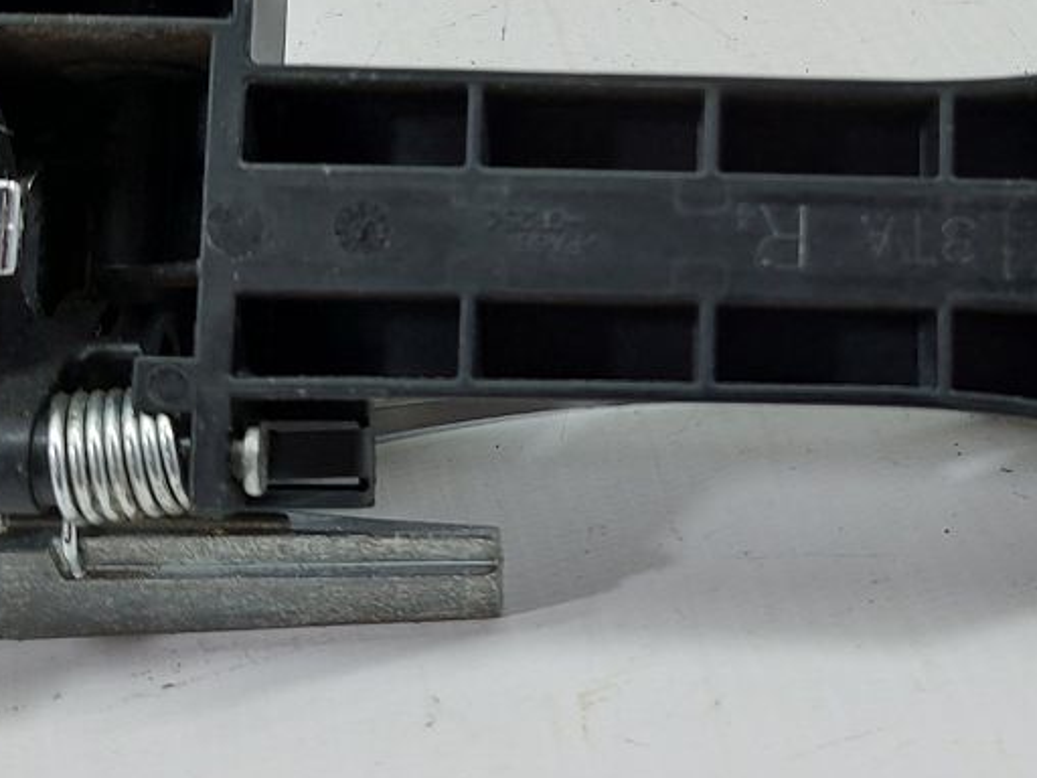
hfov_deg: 29.4
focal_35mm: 65
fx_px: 1947
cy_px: 154
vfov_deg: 22.3
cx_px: 759
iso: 64
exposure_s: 1/50
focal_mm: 5.23
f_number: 1.8
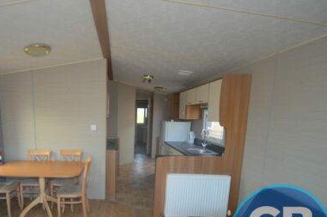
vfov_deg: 58.2
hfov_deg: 78.7
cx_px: 110
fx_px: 191
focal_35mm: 21
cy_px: 144
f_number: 4
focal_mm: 10
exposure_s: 1/60
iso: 400
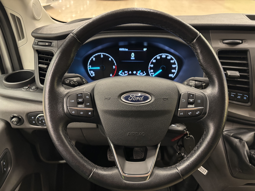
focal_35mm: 26
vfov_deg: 53.1
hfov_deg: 67.3
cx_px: 128
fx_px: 192
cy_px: 96
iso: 640
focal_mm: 5.96
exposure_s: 1/34
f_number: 1.6
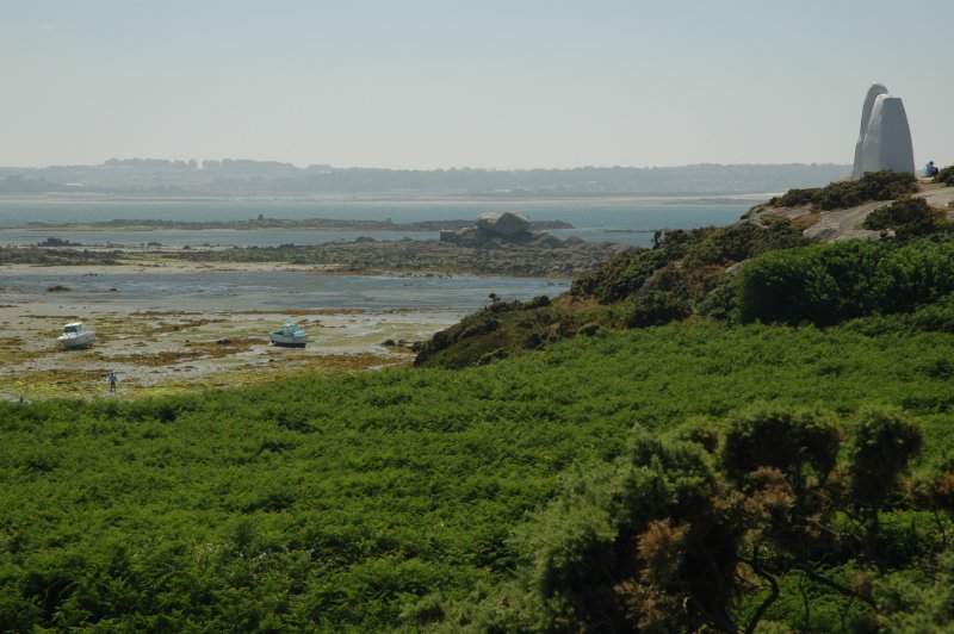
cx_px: 477
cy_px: 317
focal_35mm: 98
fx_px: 2582
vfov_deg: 14.0
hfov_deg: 20.9
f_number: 10
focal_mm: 65
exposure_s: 1/100
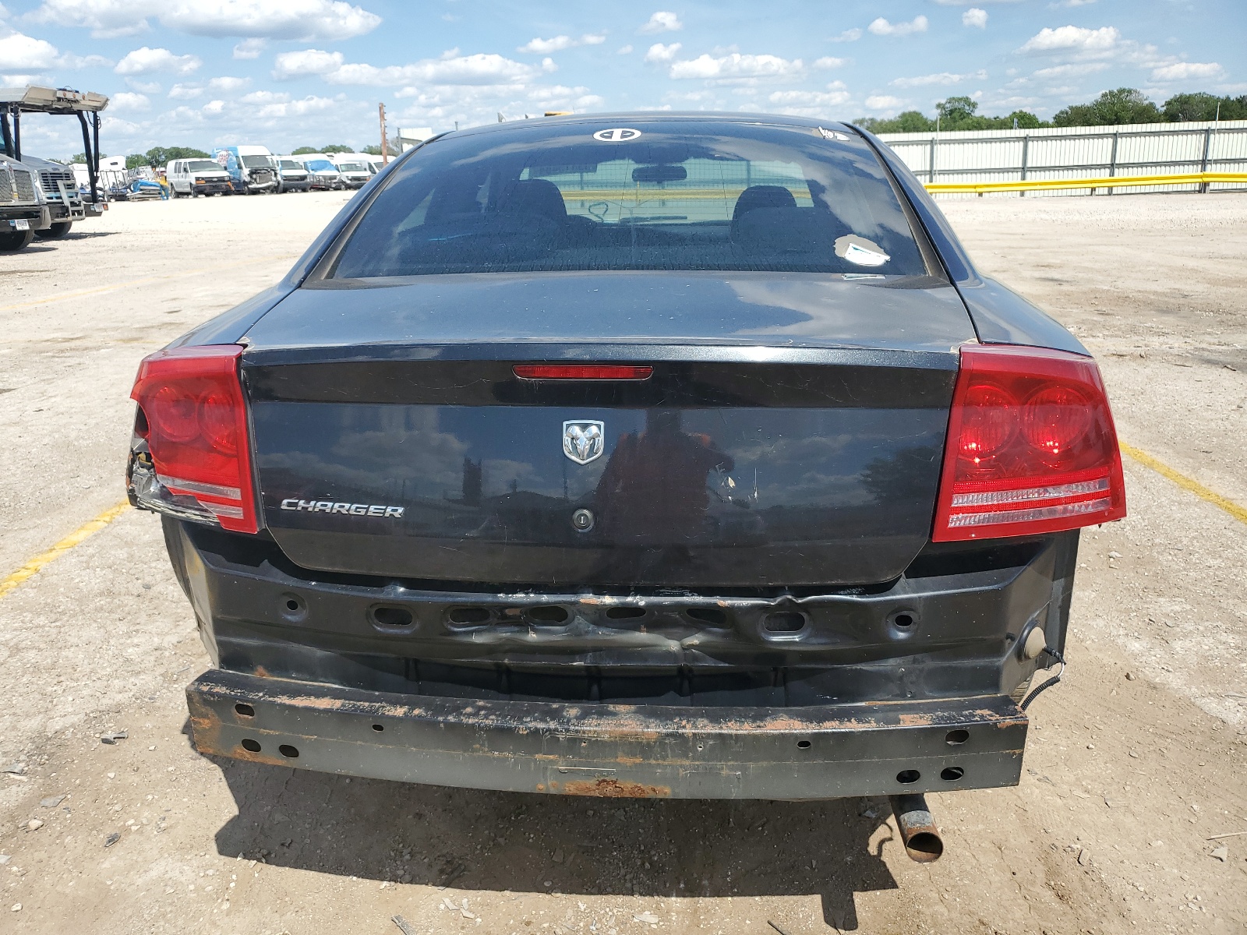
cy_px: 468
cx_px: 624
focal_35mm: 26
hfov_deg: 67.3
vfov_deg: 53.1
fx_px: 937
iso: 50
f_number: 1.5
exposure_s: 1/2500
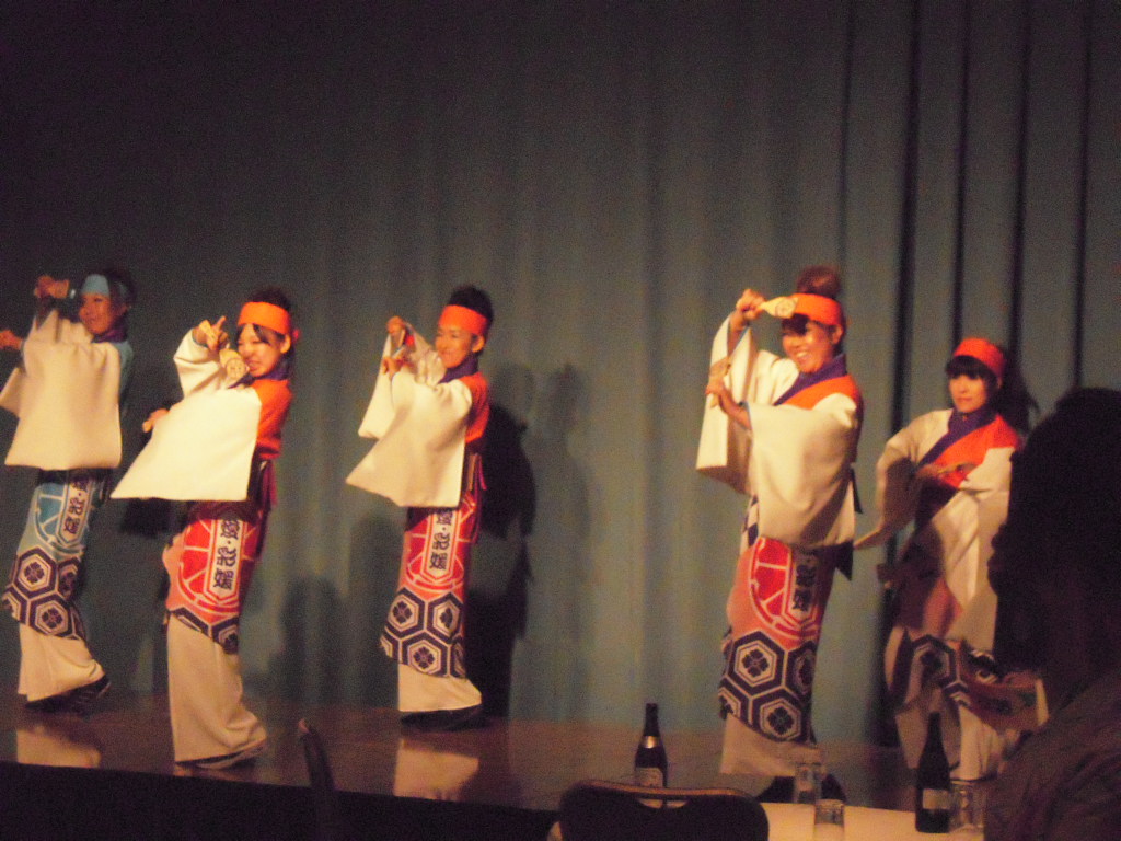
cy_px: 420
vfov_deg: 15.1
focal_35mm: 98
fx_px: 3174
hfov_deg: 20.0
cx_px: 560
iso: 3200
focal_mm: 17.4
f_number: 5.3
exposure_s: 1/250
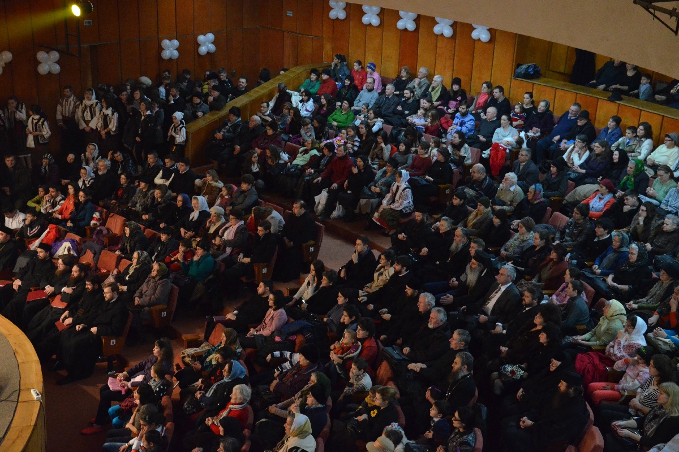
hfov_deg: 37.9
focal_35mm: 52
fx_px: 990
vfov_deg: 25.8
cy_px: 226
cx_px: 340
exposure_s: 1/60
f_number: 4.5
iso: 4000
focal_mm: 35
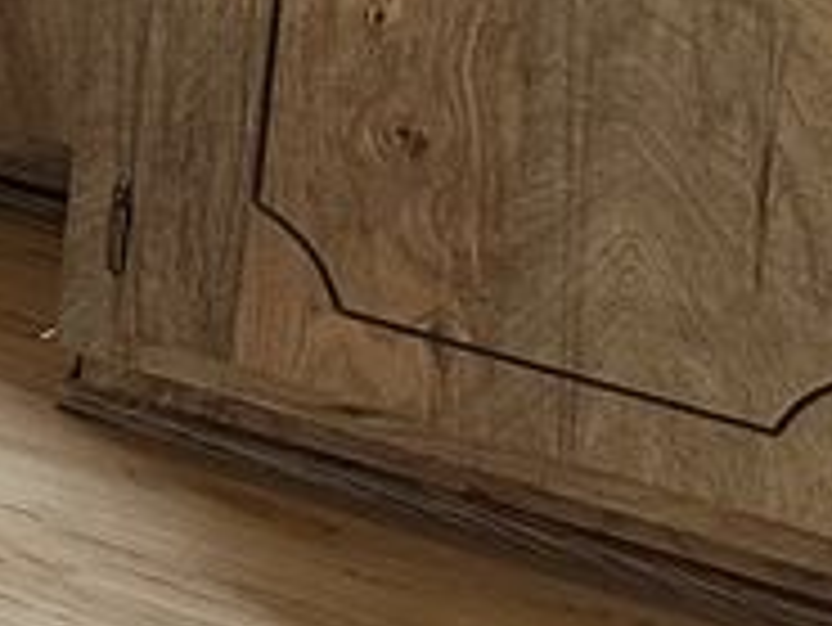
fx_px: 4497
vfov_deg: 7.2
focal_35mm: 187
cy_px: -1189
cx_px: -1592
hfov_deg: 8.8
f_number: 1.78
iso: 200
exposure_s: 1/120
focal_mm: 6.86
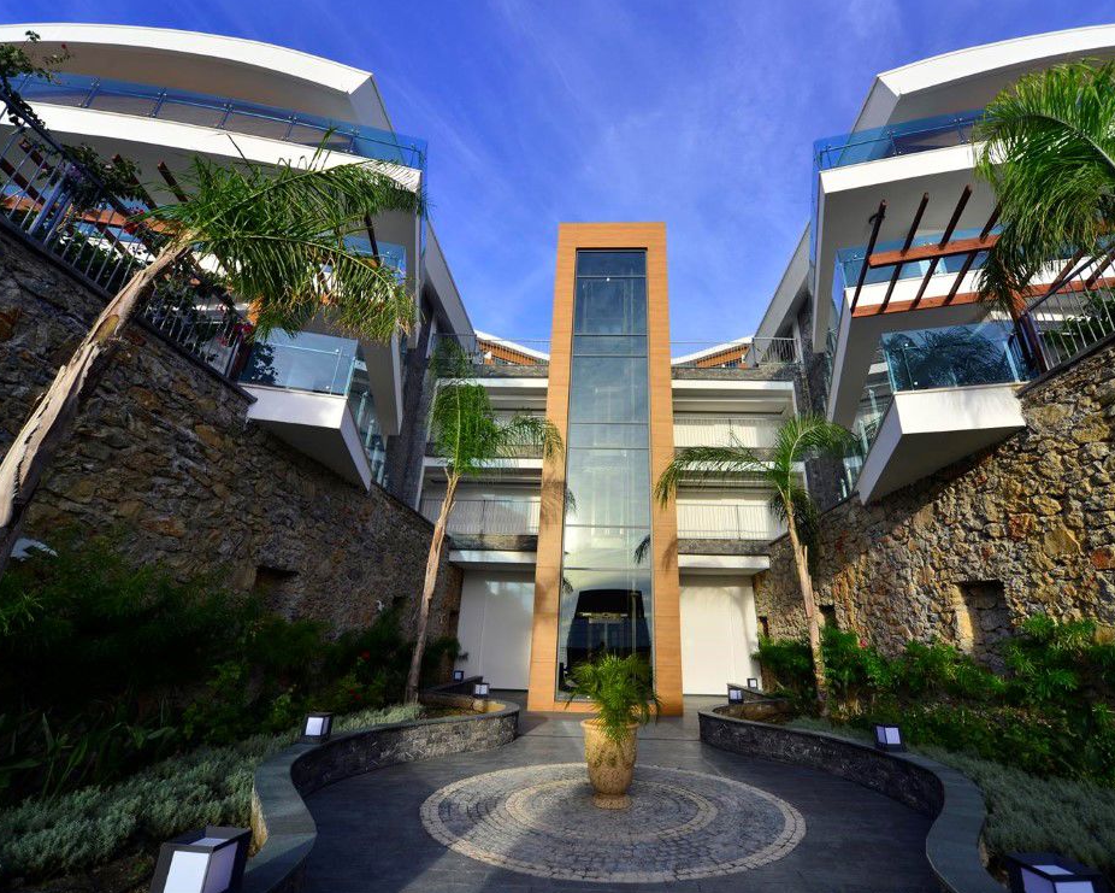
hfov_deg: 100.5
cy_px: 434
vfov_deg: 88.0
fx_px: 462
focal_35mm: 14
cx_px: 600
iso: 100
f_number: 7.1
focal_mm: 12
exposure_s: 1/160
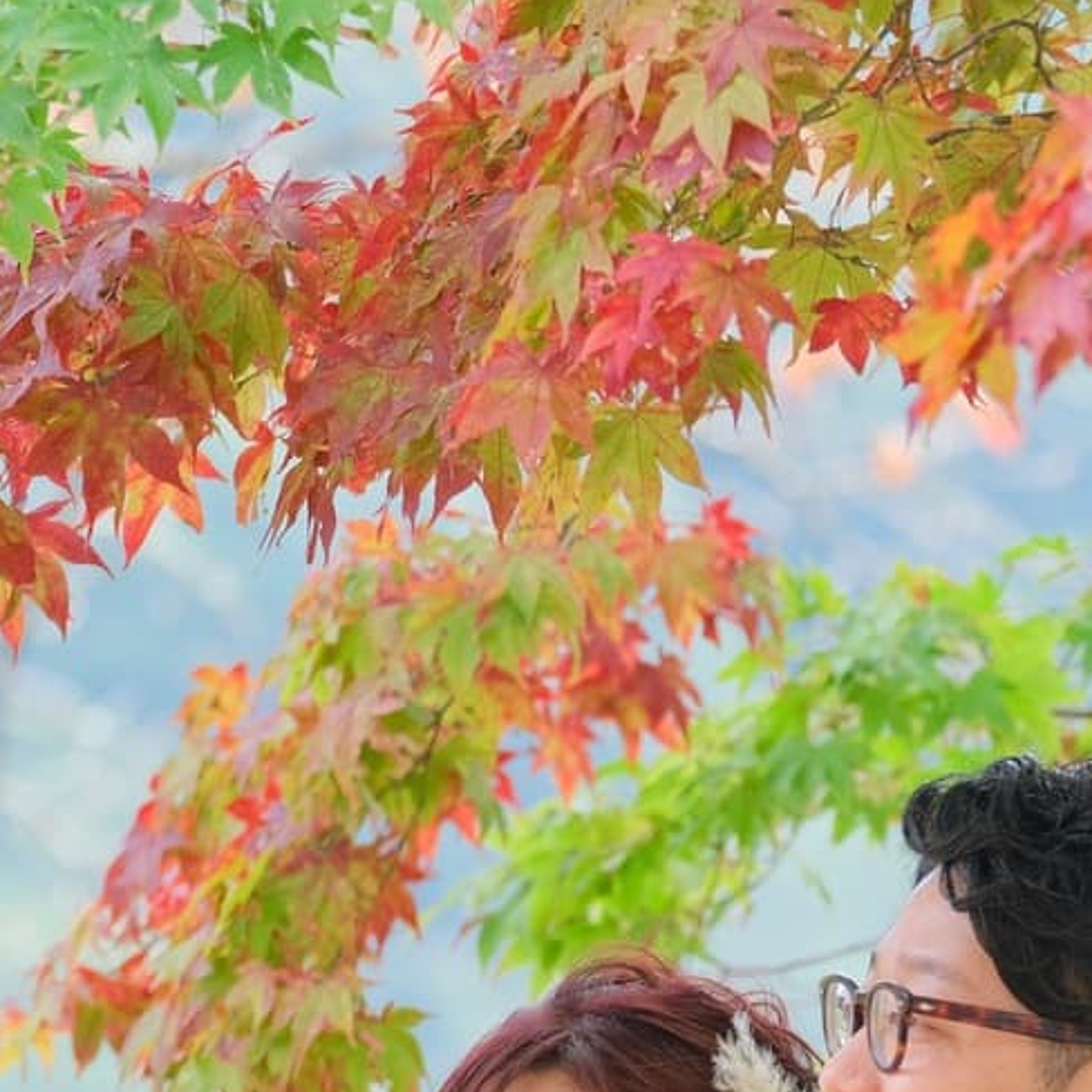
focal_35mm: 527
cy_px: 1065
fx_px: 18809
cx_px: 841
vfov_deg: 3.3
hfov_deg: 3.3
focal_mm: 140
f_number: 4
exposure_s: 1/250
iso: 800
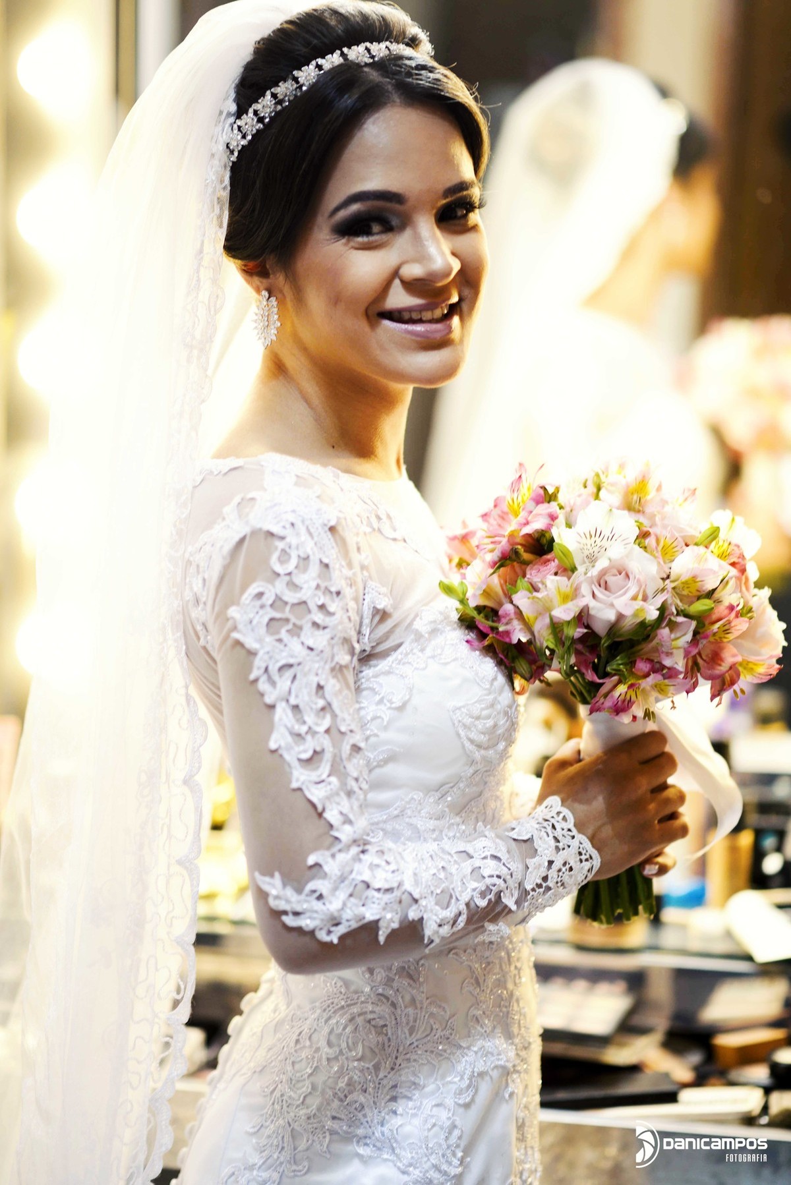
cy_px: 592
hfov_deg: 16.1
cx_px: 396
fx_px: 2799
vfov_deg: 23.9
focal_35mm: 85
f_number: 1.8
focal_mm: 85
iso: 320
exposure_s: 1/50
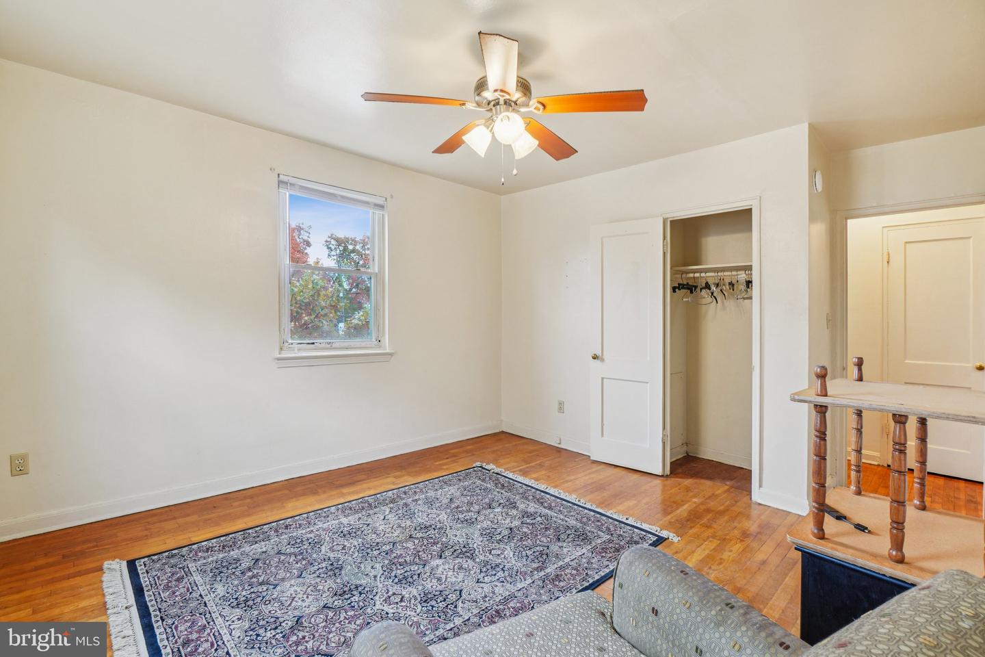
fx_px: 410
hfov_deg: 100.4
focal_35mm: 15
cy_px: 328
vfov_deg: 77.3
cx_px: 492
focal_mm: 10
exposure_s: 1/5
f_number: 7.1
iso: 100
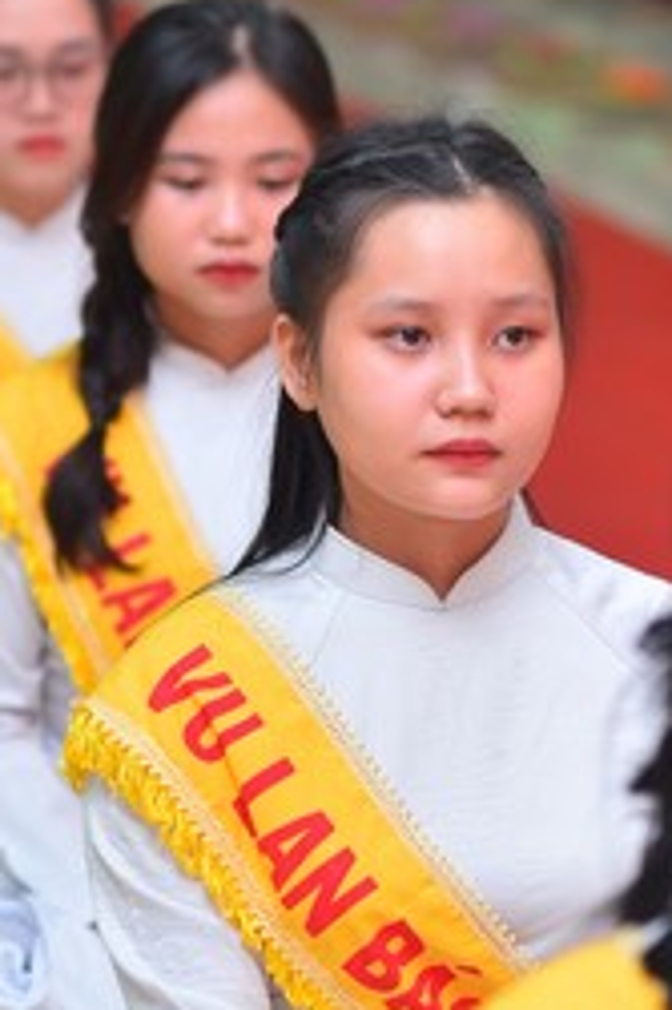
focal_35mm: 220
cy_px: 604
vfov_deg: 9.4
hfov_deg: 6.2
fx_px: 6168
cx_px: 421
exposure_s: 1/125
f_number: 2.8
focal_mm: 85
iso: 500
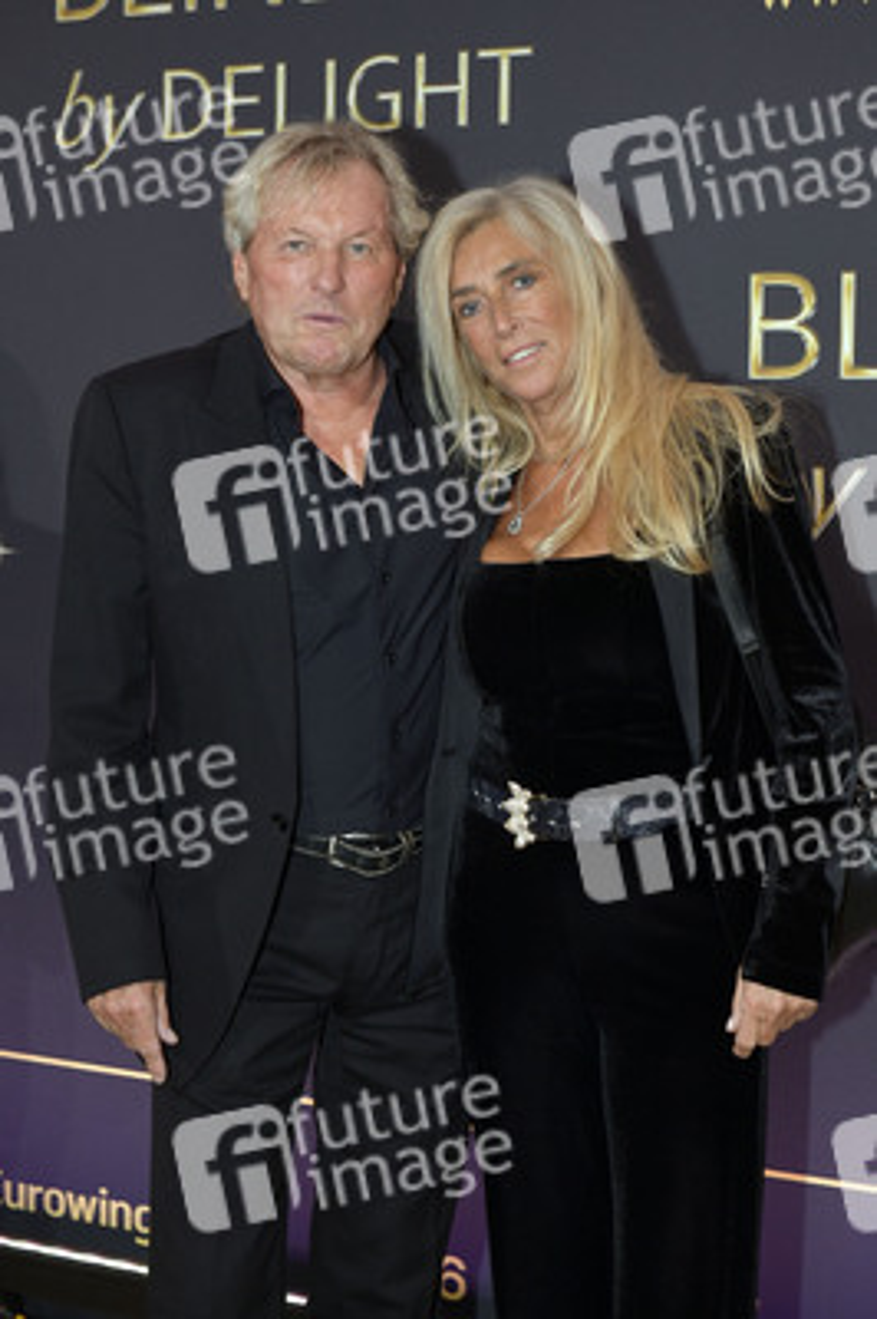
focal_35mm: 60
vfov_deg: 33.4
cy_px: 660
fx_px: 2196
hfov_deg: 22.6
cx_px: 438
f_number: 6.3
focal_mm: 60
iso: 1250
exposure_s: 1/250
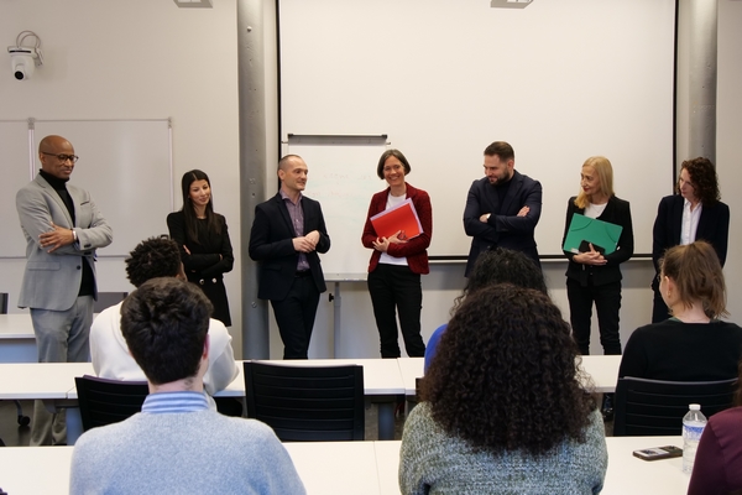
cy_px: 248
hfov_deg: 45.4
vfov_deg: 31.2
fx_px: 886
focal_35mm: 43
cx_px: 371
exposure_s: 1/50
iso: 640
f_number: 5.6
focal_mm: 21
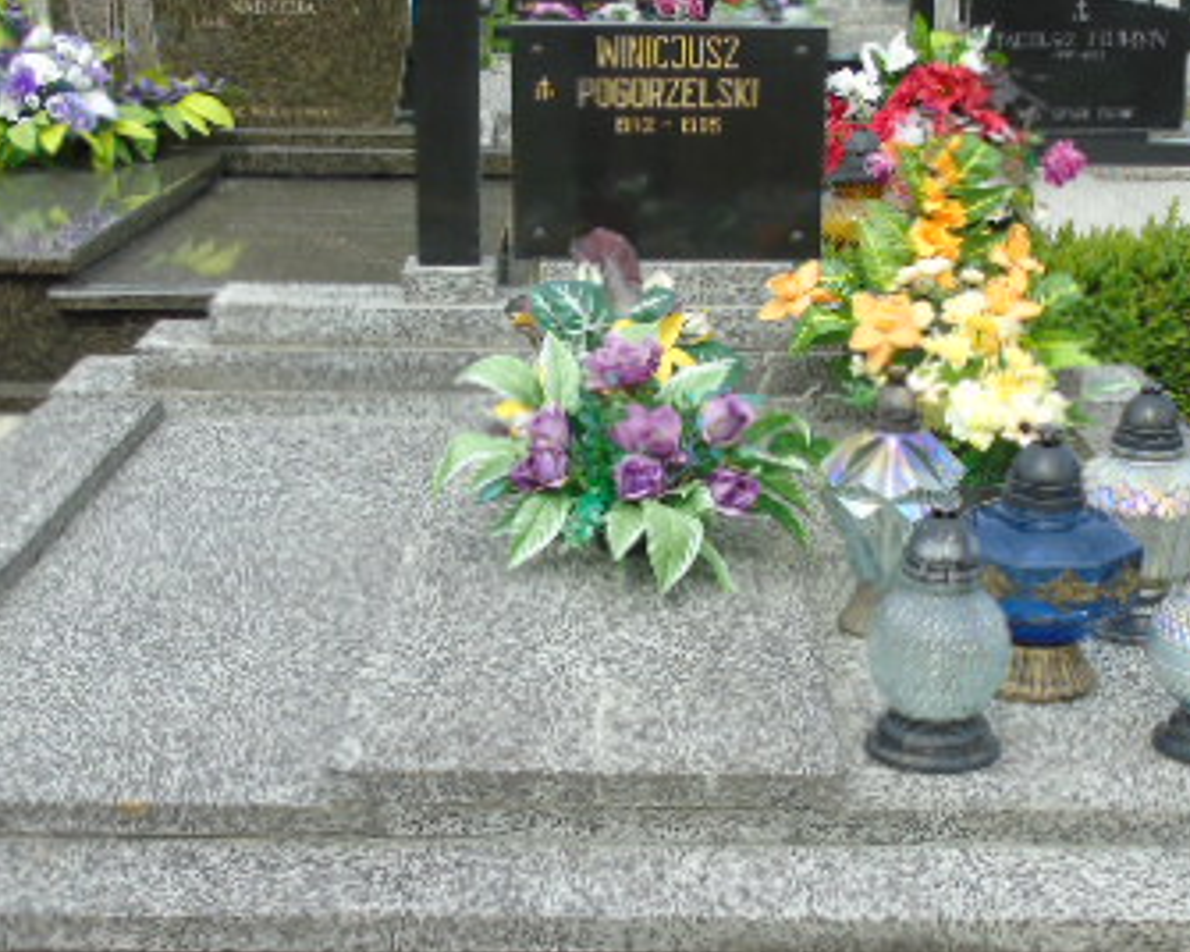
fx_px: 1902
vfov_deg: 27.9
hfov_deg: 34.7
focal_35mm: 54
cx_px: 675
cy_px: 650
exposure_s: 1/400
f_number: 3.6
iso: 80
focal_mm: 5.2
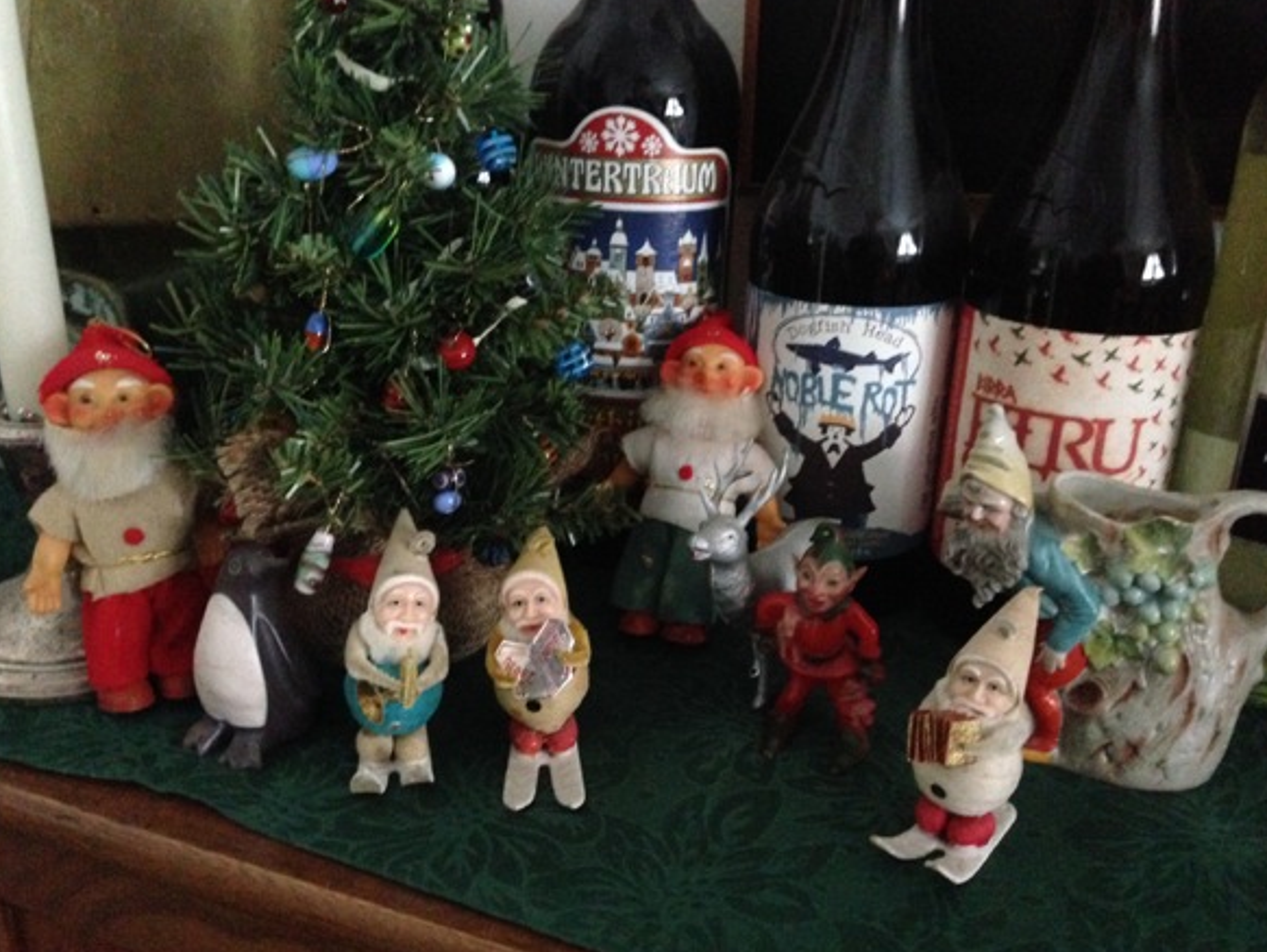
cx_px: 627
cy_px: 471
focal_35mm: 34
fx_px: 1245
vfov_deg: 41.8
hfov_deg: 53.9
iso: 800
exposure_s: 1/15
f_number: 2.4
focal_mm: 4.12
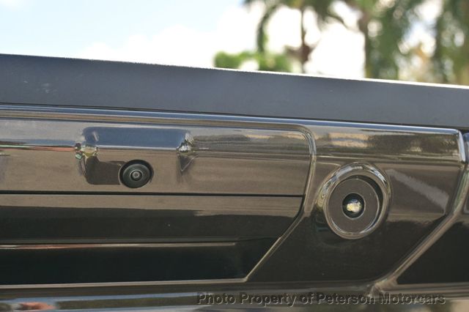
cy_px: 156
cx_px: 234
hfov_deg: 37.9
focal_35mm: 52
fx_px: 684
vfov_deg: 25.7
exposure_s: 1/160
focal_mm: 35
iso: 100
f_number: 6.3
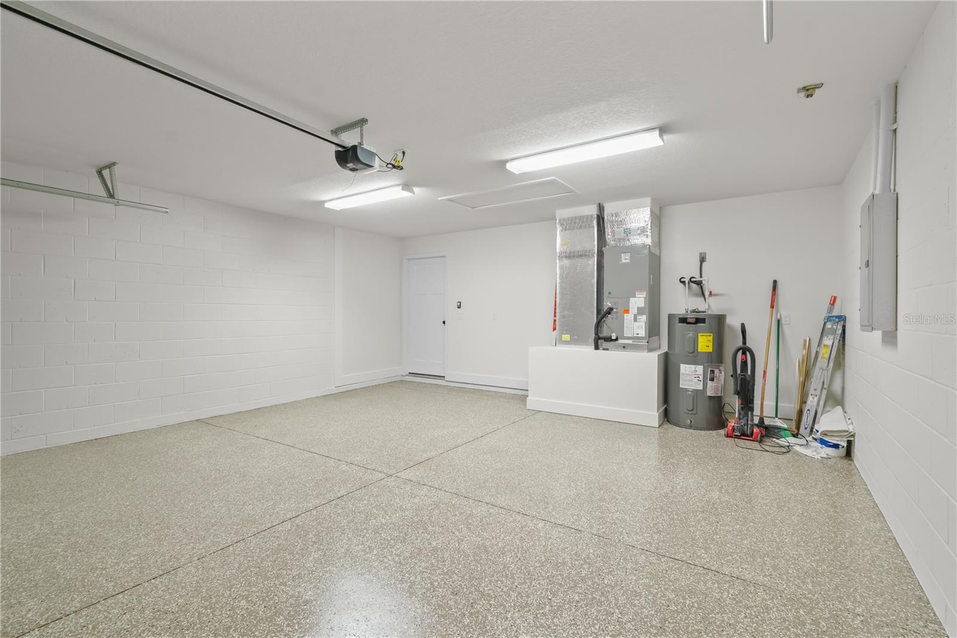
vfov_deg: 77.3
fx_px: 399
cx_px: 478
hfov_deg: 100.4
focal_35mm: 15
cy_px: 319
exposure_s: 1/2.5
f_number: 9
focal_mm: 10
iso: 250
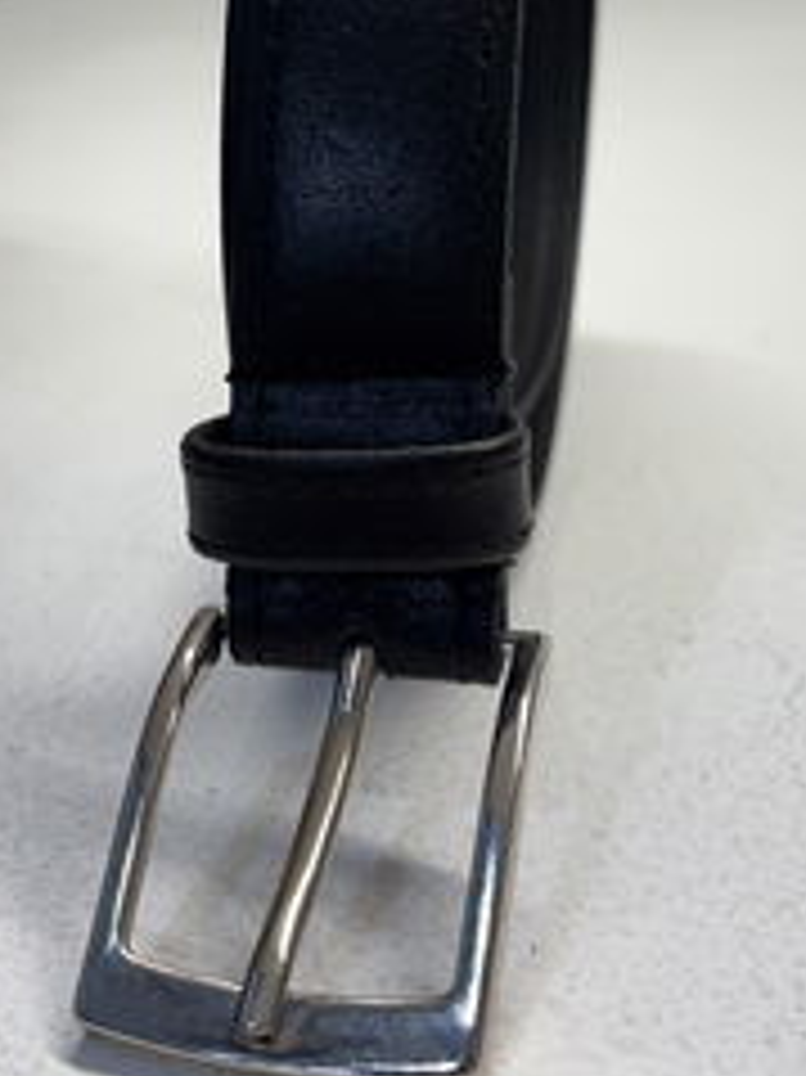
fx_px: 1802
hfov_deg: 25.2
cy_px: 223
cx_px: 410
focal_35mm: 58
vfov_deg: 32.4
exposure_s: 1/139
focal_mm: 5.96
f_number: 1.6
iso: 32
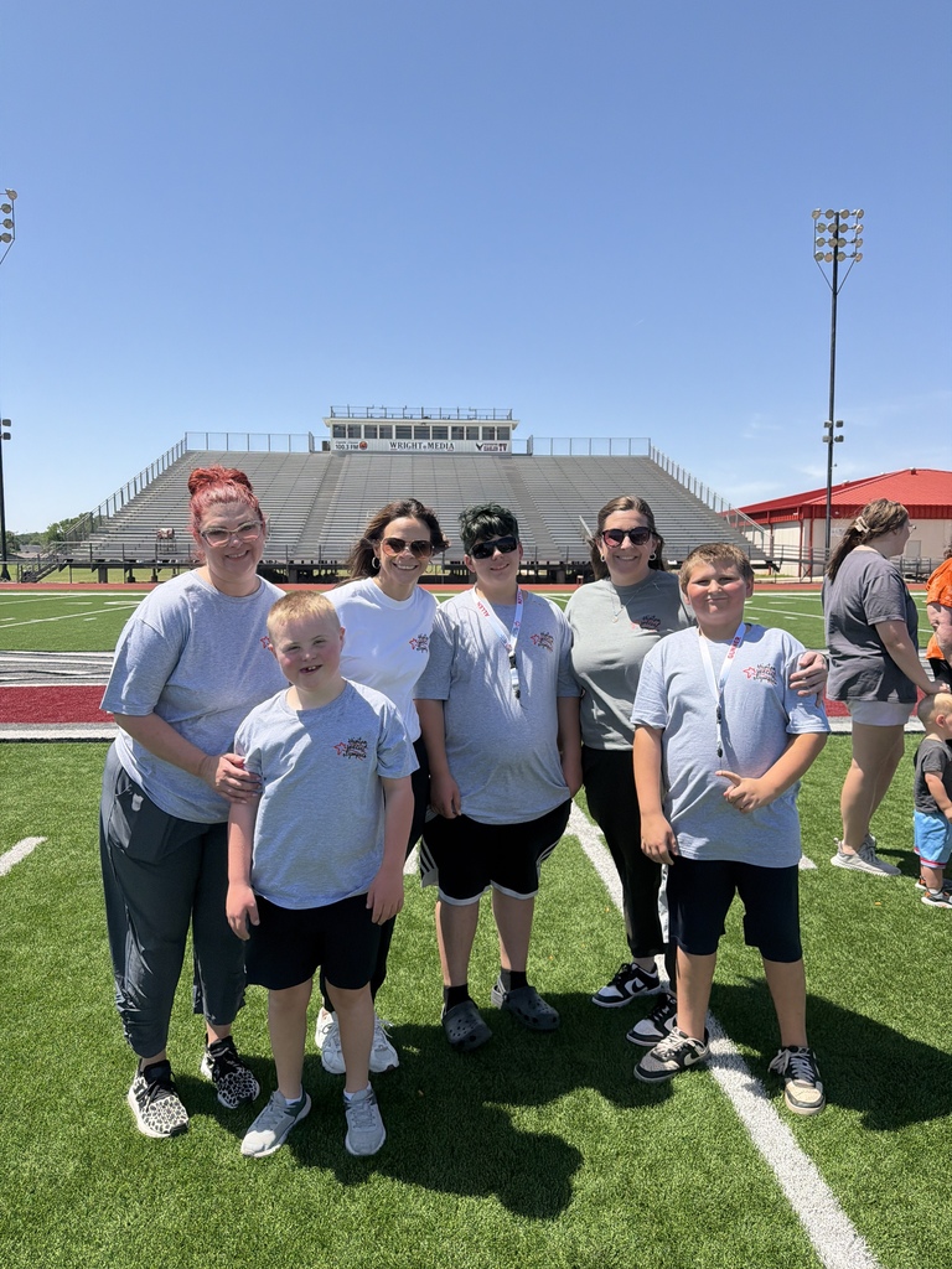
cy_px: 634
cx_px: 476
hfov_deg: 56.8
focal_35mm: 24
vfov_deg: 71.6
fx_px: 880
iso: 320
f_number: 1.78
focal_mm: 6.76
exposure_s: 1/14286
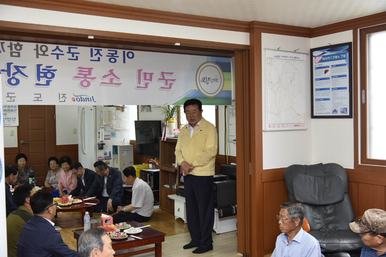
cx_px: 193
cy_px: 128
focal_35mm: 38
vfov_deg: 35.1
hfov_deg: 50.7
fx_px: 408
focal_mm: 38
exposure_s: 1/125
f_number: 4.5
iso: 800
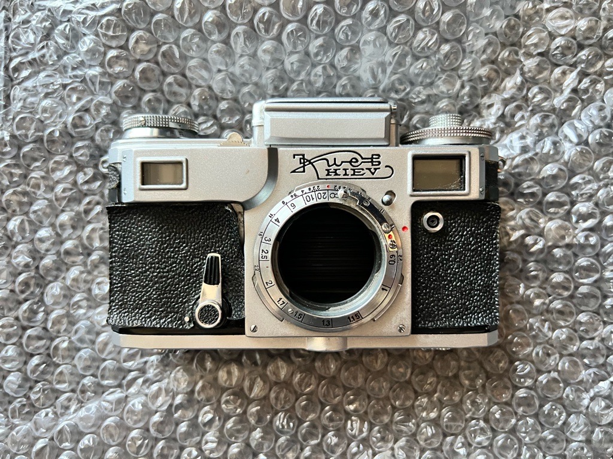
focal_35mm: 26
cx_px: 306
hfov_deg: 67.3
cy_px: 230
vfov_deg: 53.1
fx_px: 460
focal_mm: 5.7
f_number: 1.5
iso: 500
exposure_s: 1/60
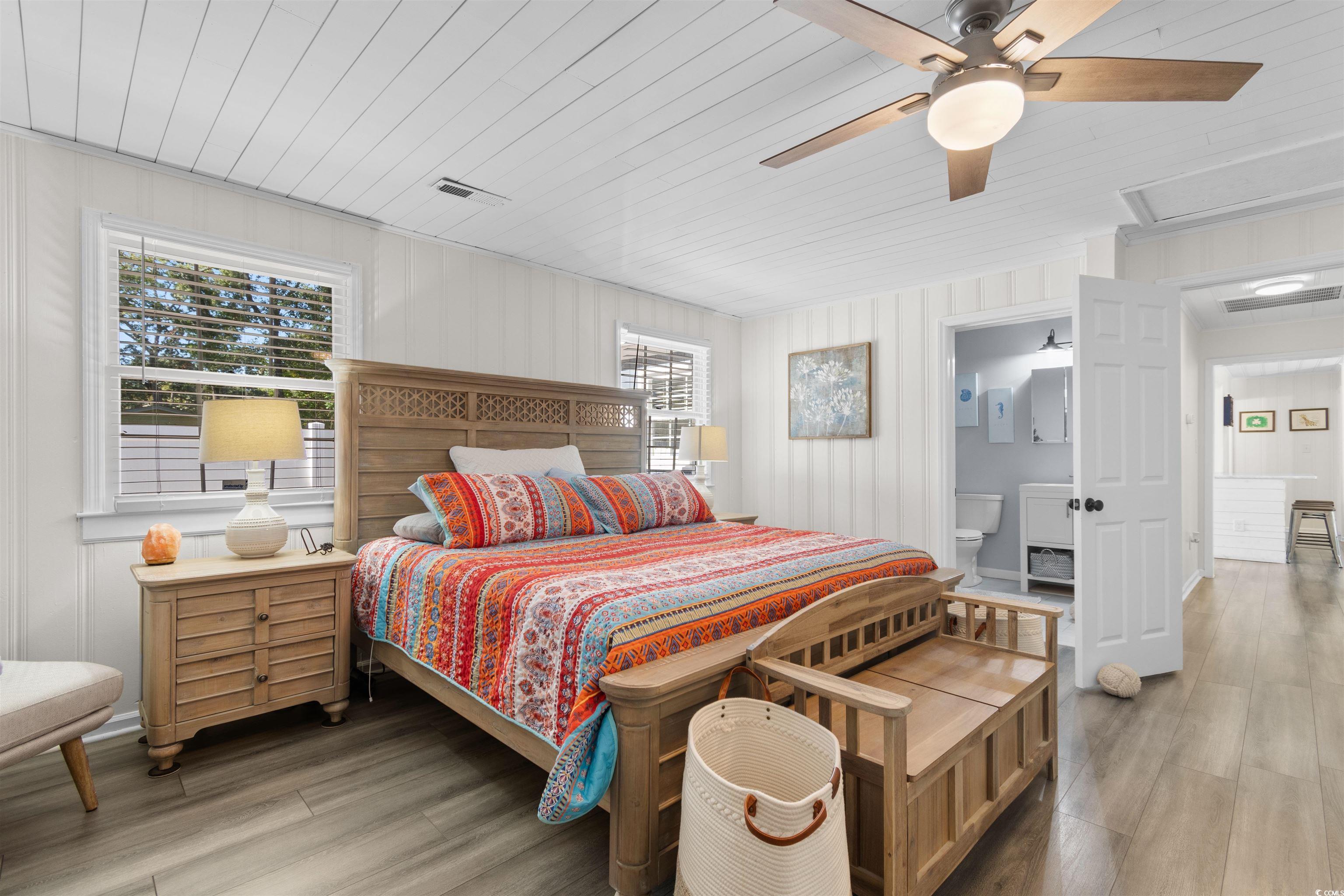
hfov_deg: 100.4
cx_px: 672
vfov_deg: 77.3
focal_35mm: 15
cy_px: 448
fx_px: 560
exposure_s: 1.3
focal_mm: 10
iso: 100
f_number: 4.5
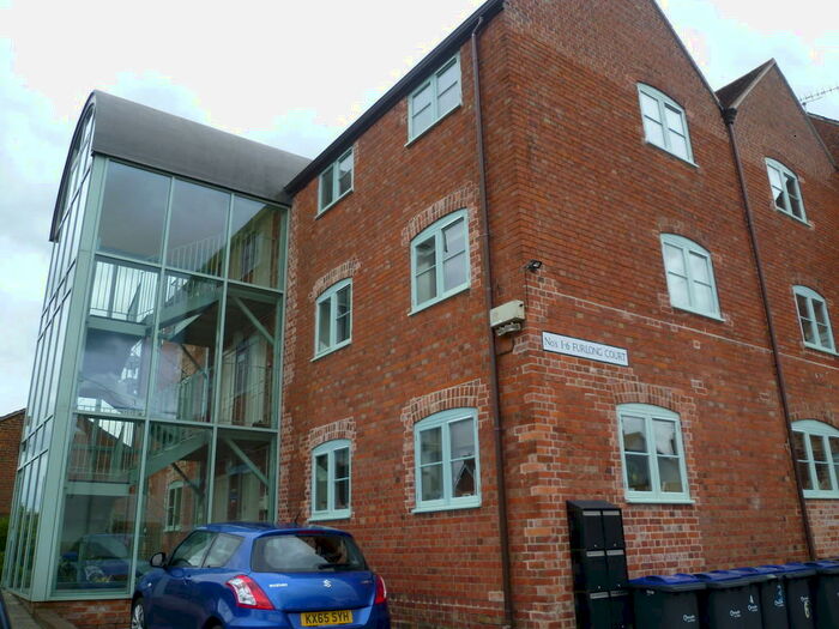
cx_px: 420
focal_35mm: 28
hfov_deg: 63.4
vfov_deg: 49.7
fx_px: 679
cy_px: 314
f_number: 2.8
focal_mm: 5
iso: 80
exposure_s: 1/640
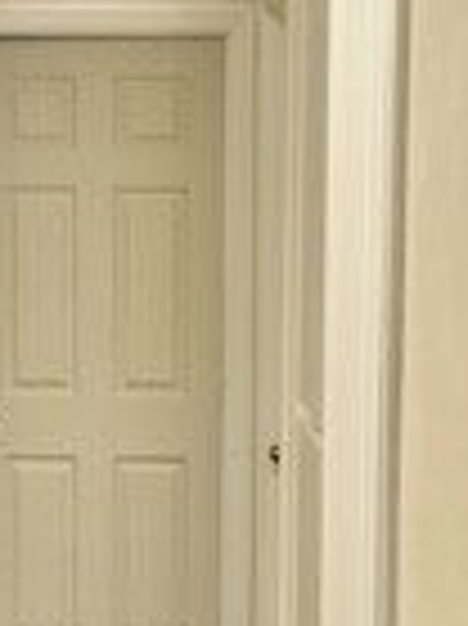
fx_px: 2166
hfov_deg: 12.3
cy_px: 504
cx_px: 122
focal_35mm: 120
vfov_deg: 16.3
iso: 125
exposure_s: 1/60
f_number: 1.8
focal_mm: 4.25
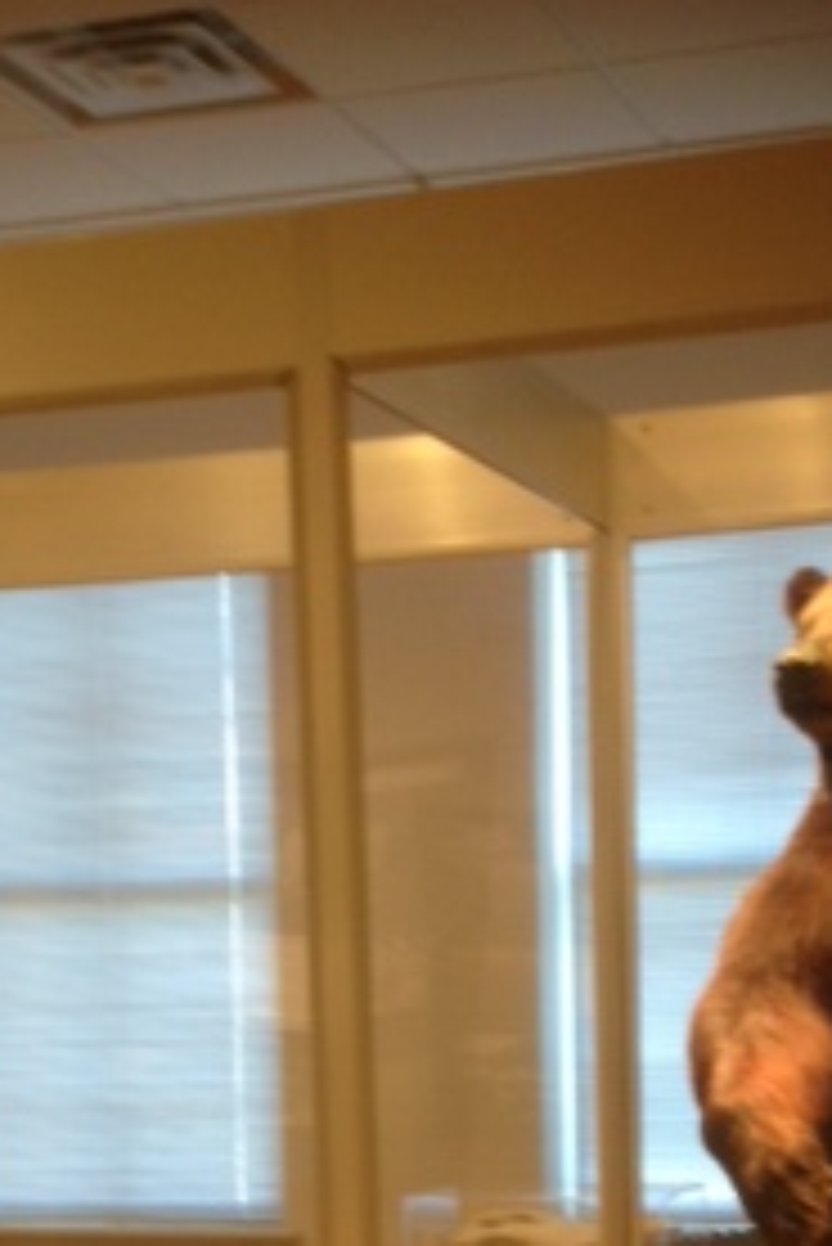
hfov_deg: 16.3
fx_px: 2908
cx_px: 463
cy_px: 1259
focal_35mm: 84
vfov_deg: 23.1
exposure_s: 1/20
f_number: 2.4
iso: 100
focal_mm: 4.28
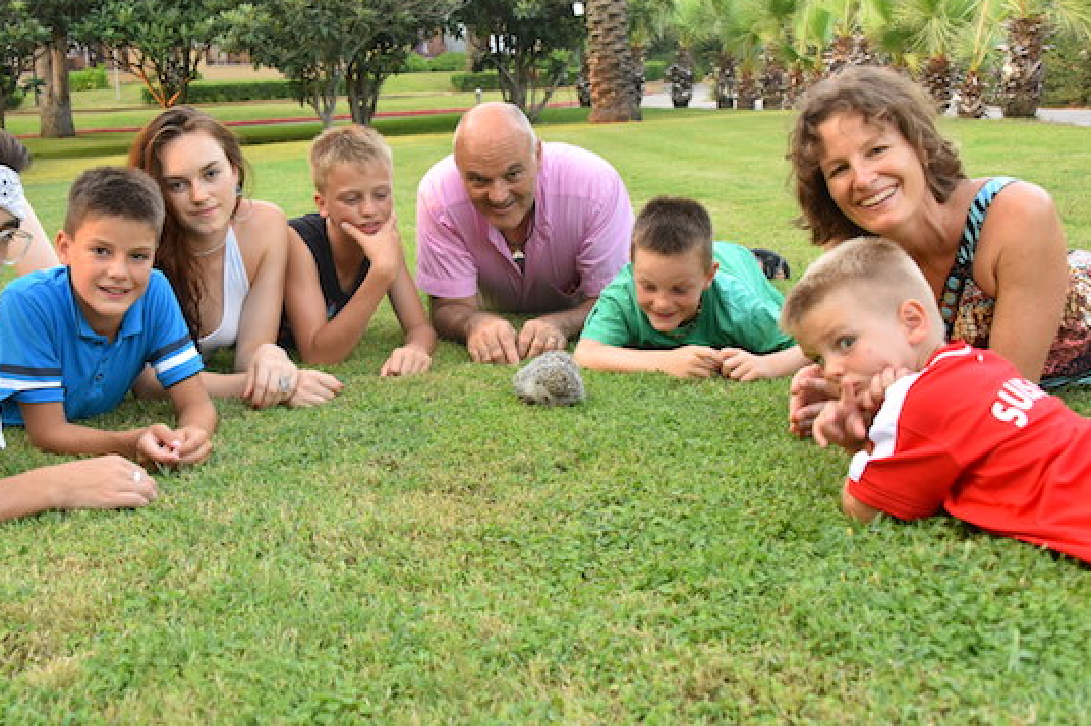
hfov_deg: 43.3
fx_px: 1363
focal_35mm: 45
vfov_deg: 29.8
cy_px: 304
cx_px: 422
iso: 500
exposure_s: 1/60
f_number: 6.3
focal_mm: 34
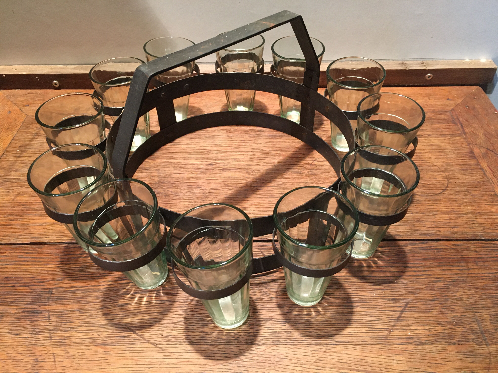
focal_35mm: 29
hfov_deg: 61.7
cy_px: 186
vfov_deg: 48.2
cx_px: 249
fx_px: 417
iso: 250
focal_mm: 4.15
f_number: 2.2
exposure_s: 1/33
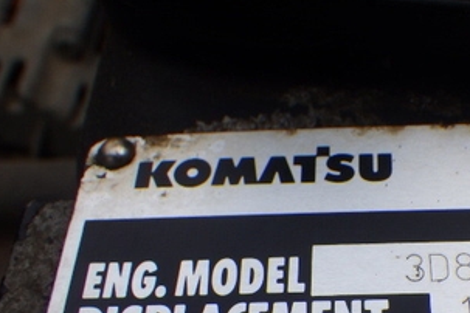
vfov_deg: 23.7
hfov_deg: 34.8
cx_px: 357
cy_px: 268
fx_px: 731
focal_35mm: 56
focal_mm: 6.1
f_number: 4.6
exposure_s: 1/160
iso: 125
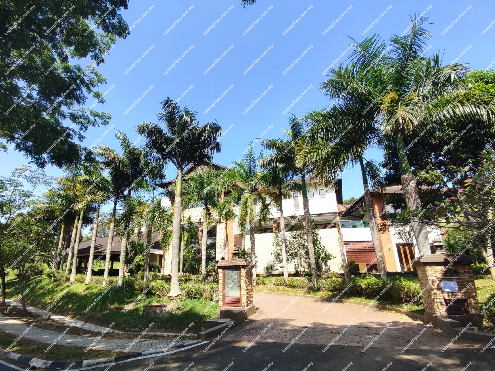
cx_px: 248
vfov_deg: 78.1
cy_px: 186
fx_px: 229
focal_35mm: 16
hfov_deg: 94.5
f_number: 2.2
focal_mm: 1.65
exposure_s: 1/513
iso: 50
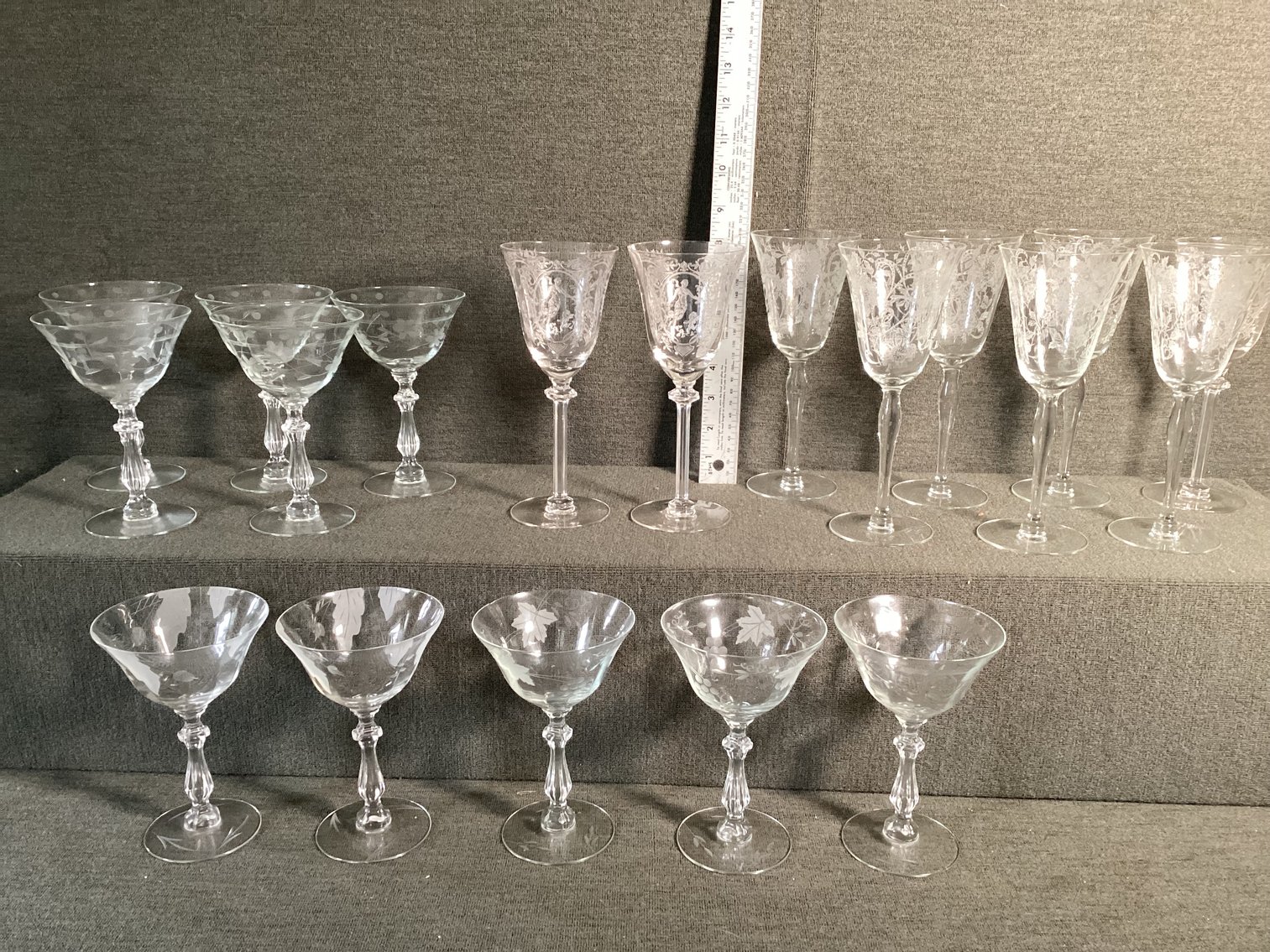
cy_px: 476
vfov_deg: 45.4
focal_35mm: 31
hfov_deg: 58.3
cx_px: 635
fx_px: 1137
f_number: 2.4
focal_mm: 3.3
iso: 250
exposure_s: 1/50
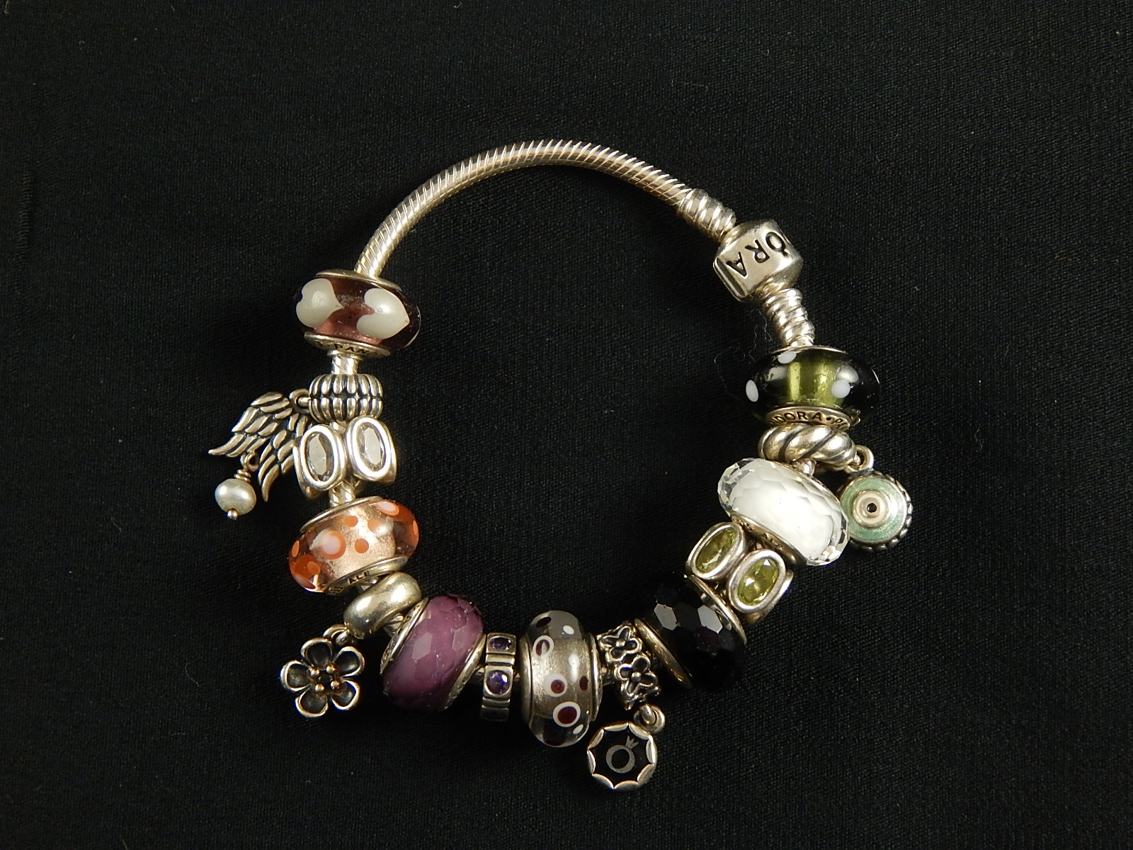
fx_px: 2258
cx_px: 566
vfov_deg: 21.3
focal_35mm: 69
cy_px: 425
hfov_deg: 28.2
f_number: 4.1
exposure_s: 1/30
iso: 320
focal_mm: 12.3
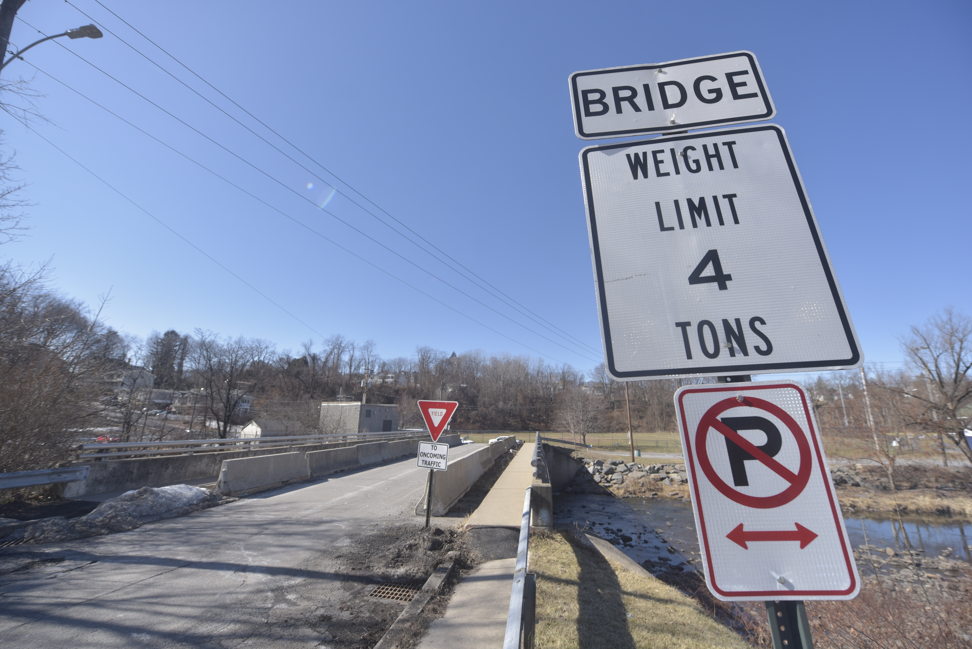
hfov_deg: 104.2
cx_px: 486
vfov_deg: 81.3
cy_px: 324
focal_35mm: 14
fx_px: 378
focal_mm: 14
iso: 100
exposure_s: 1/800
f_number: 4
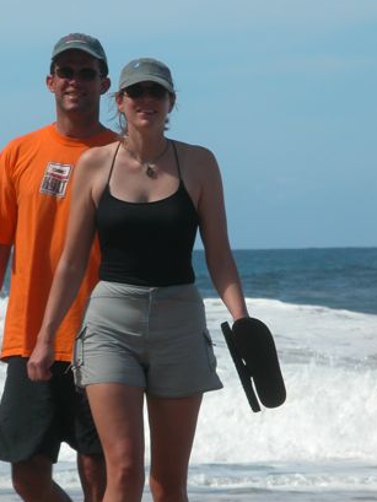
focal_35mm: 322
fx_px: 4673
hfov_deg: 4.6
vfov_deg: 6.2
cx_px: 90
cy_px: 269
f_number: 6.4
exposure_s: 1/475
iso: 100
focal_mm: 52.4
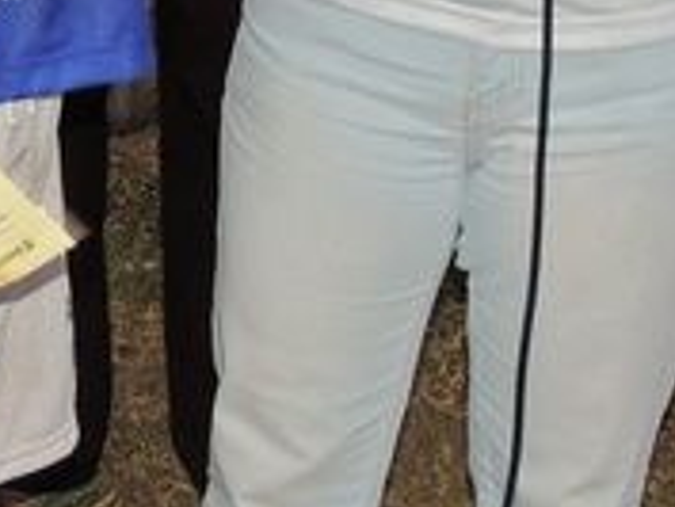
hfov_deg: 11.5
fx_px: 3317
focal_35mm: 170
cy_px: -467
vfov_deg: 8.4
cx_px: -57
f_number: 3.4
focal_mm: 7.6
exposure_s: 1/30
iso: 200
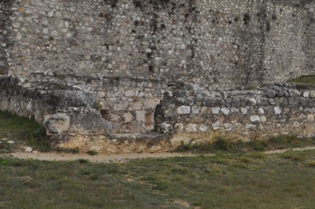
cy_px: 47
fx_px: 542
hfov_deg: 30.0
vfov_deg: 21.6
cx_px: 320
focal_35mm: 62
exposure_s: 1/200
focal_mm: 18
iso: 640
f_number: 22
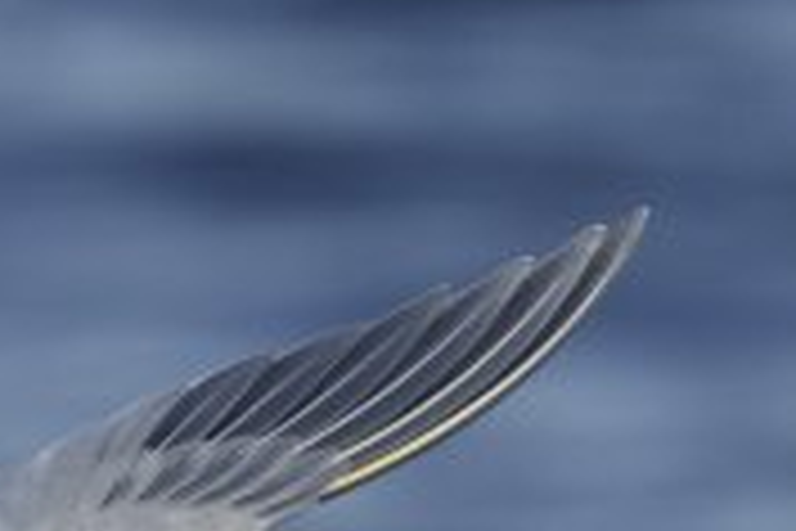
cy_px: 1089
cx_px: -76
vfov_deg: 0.4
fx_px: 80124
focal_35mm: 3624
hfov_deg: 0.6
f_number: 8
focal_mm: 800
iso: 1250
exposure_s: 1/5000
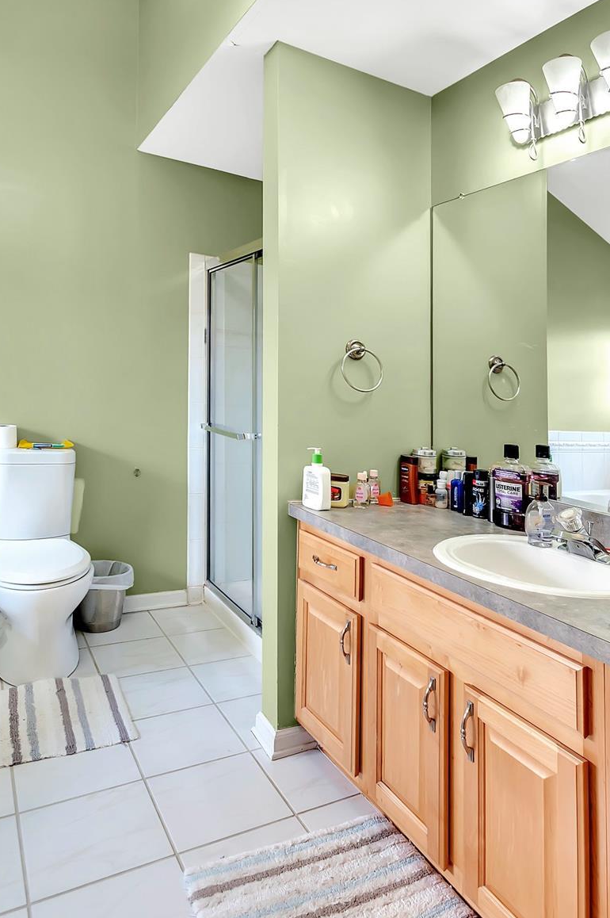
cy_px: 472
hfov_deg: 56.4
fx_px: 568
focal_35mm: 22
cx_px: 295
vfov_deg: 77.8
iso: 250
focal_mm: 11.5
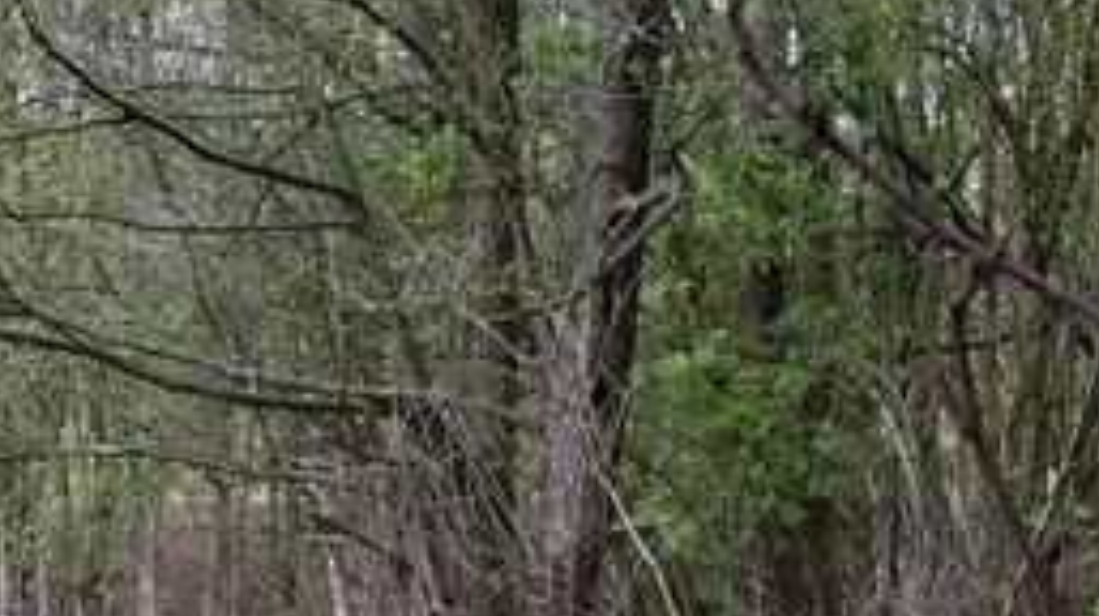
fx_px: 4891
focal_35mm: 168
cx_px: -167
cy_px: 637
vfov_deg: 7.2
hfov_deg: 12.6
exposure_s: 1/100
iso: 64
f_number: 5.8
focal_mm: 10.7
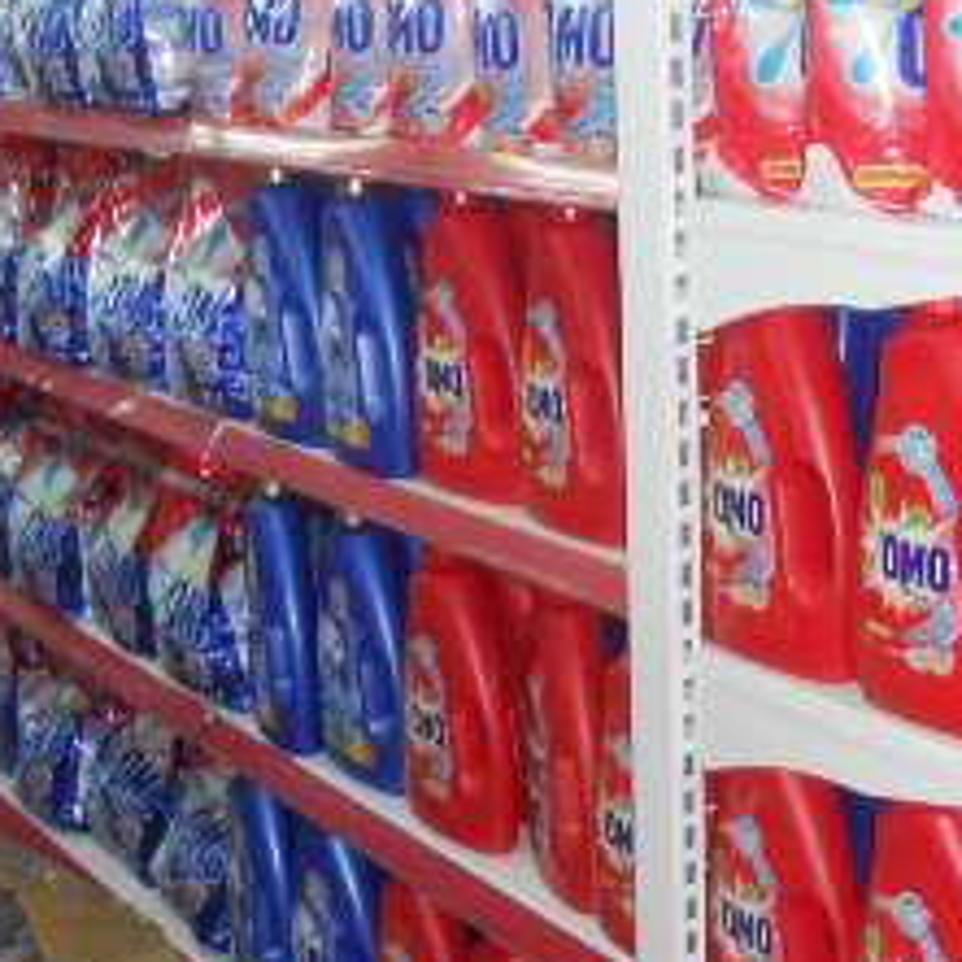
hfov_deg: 25.0
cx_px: 509
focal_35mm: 69
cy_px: 535
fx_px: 2169
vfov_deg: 25.0
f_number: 3.2
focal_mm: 4.9
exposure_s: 1/25
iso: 200
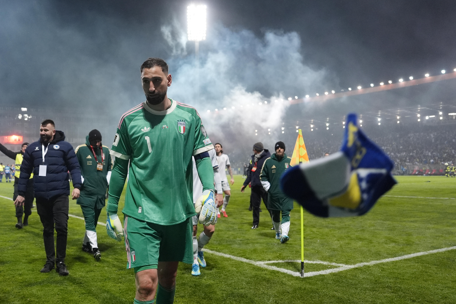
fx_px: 380
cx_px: 182
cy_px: 186
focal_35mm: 30
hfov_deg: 61.4
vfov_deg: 43.3
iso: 2500
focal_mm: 24
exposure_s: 1/1250
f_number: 2.8
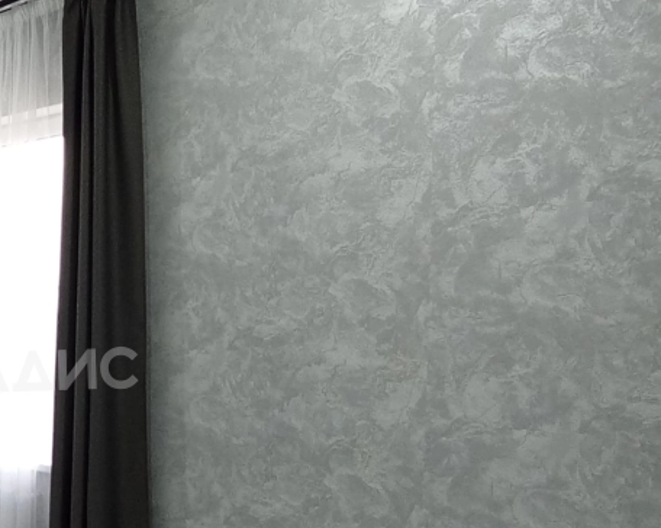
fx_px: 840
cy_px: 369
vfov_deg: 34.4
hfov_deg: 37.4
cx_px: -29
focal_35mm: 43
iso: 228
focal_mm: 1.65
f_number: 2.2
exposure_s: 1/50
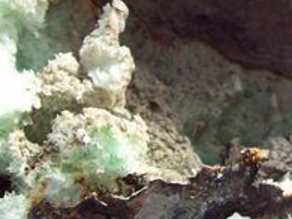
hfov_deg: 16.5
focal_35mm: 118
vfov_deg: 12.3
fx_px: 995
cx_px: 249
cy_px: -28
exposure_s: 1/134
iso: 80
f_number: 2.7
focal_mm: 6
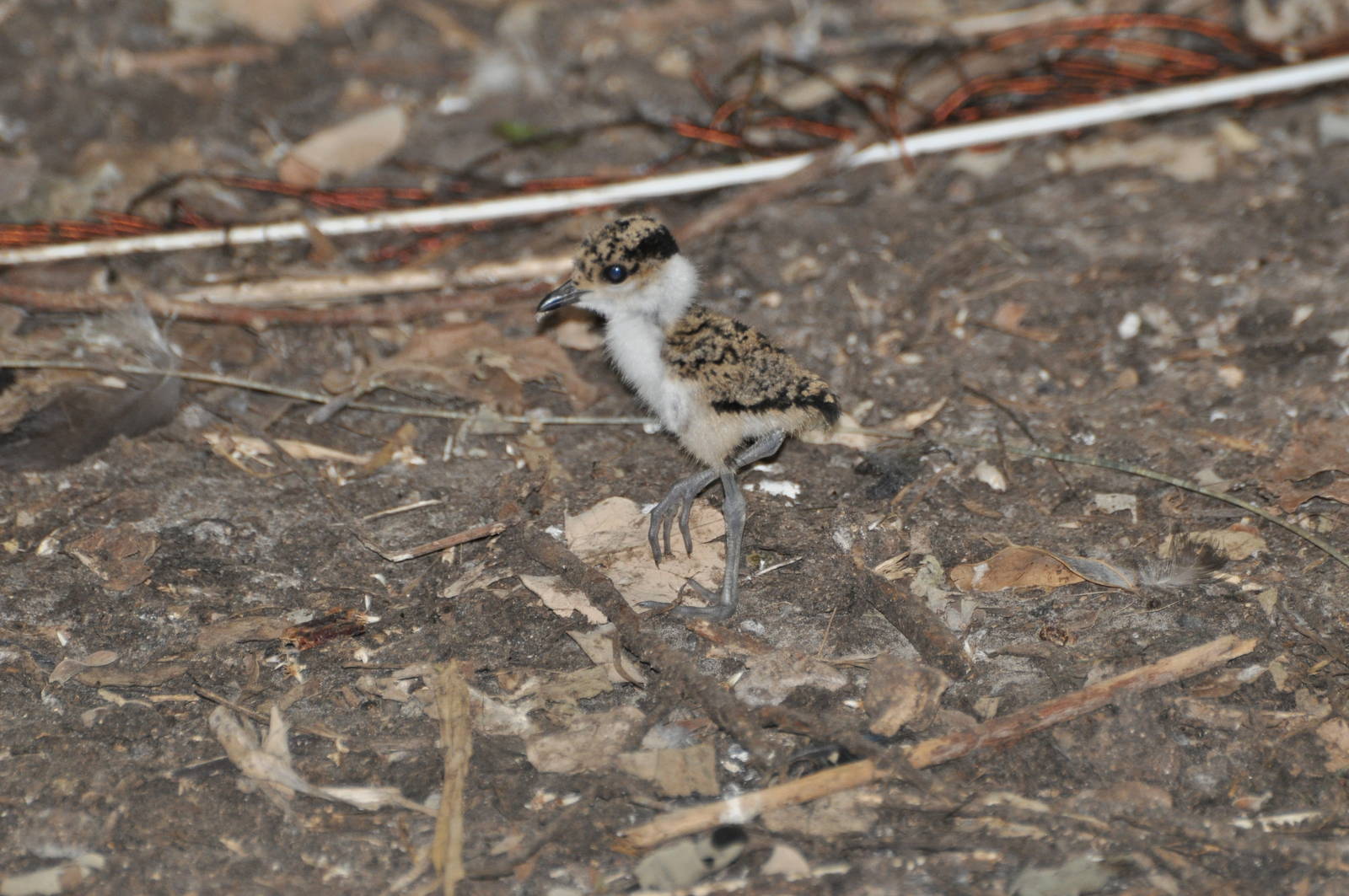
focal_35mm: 450
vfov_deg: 3.0
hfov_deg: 4.6
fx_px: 16843
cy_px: 448
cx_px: 674
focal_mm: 300
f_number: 5.6
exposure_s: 1/60
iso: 800
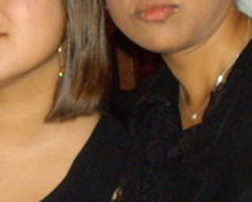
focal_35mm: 161
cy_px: 32
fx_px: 1202
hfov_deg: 12.0
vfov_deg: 9.6
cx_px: 80
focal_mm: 7.6
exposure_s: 1/50
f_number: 3
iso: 400
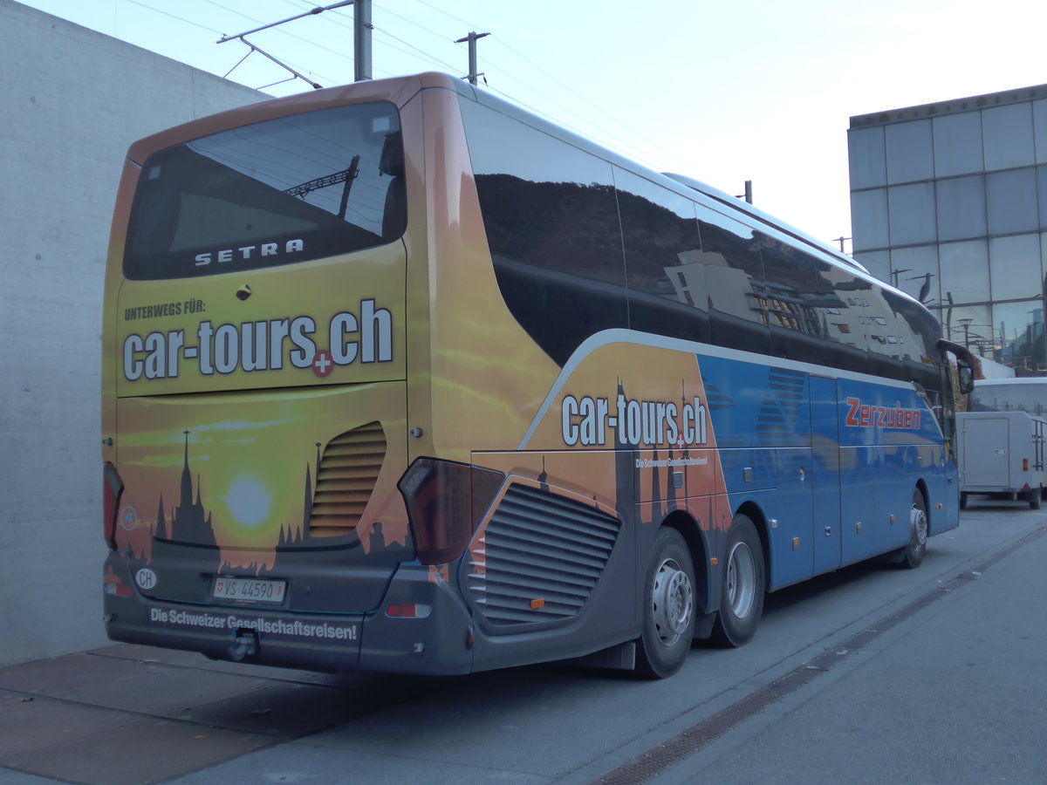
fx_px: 1180
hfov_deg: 47.9
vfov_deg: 36.8
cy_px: 392
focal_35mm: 39
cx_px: 524
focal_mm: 8
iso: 160
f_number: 2.5
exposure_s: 1/250
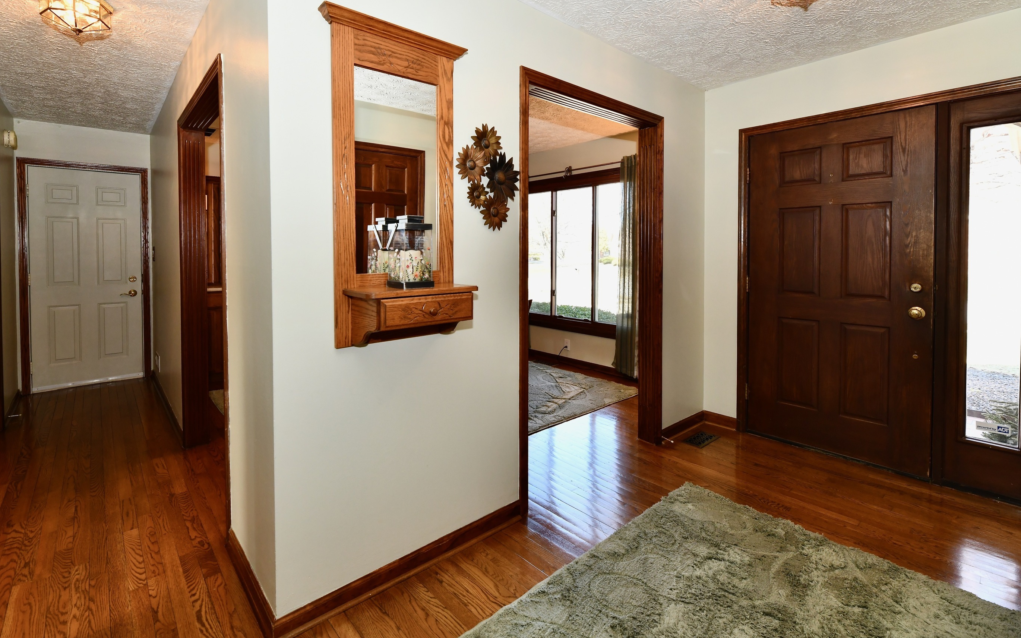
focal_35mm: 16
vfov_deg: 70.7
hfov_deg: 97.6
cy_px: 263
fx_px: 445
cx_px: 466
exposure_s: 1/60
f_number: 6.3
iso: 640
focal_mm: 14
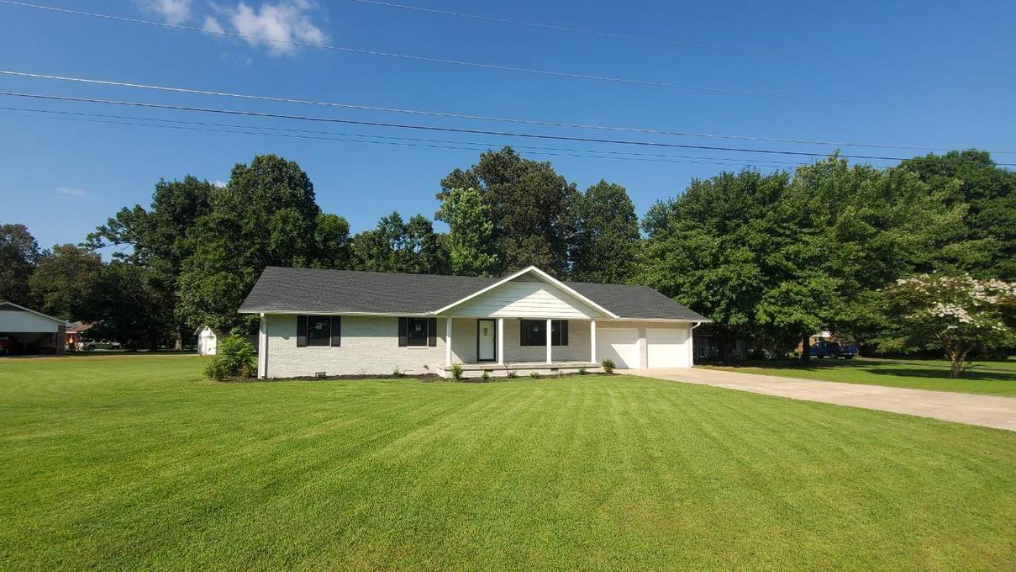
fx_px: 404
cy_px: 324
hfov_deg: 103.0
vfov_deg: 70.2
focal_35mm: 15
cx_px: 492
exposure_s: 1/1000
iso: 50
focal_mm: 1.8
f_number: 2.2
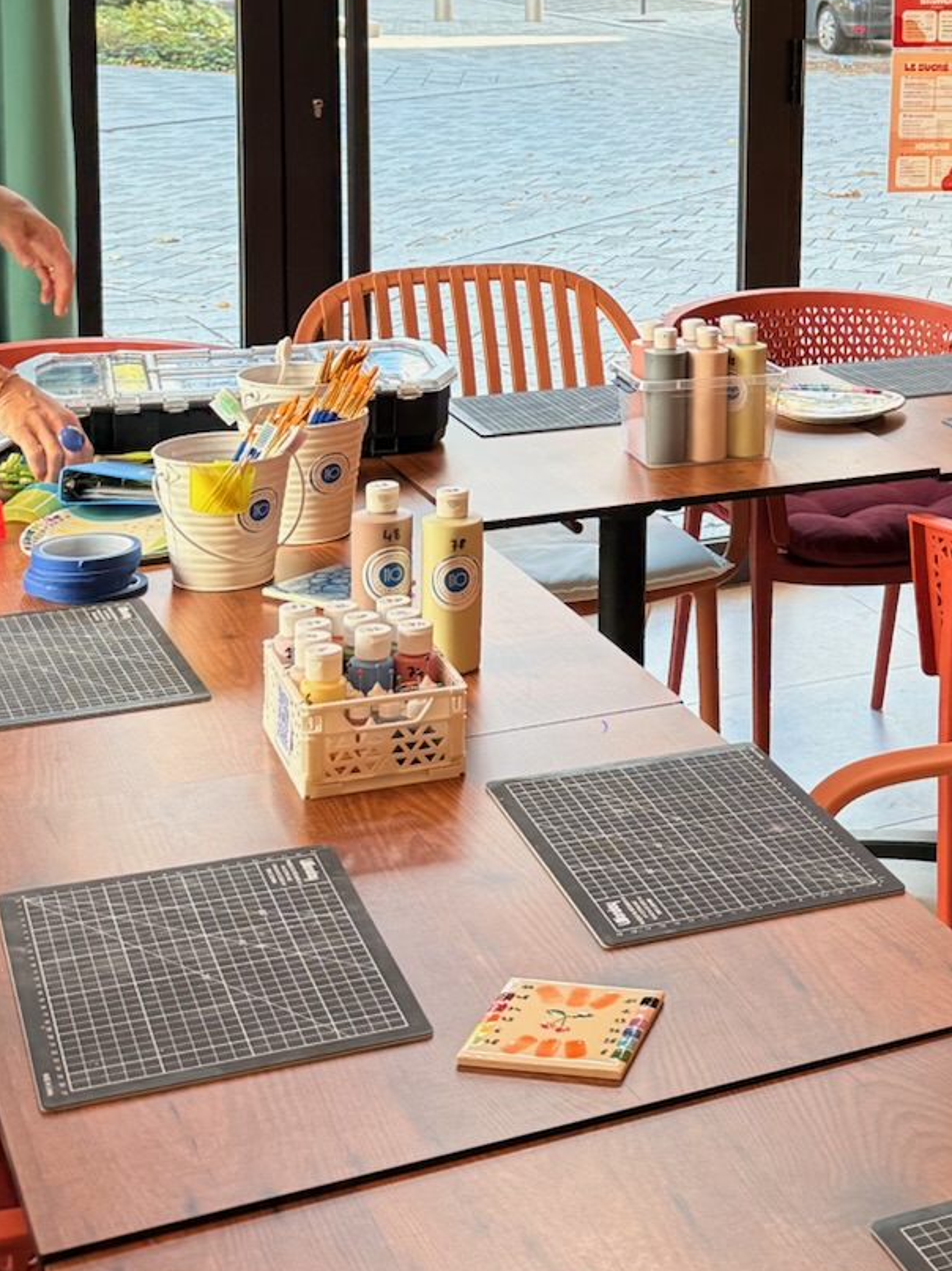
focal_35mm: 61
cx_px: 1004
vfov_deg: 30.9
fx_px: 2238
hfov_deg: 22.8
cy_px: 252
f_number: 1.78
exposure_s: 1/231
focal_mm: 6.76
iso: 160
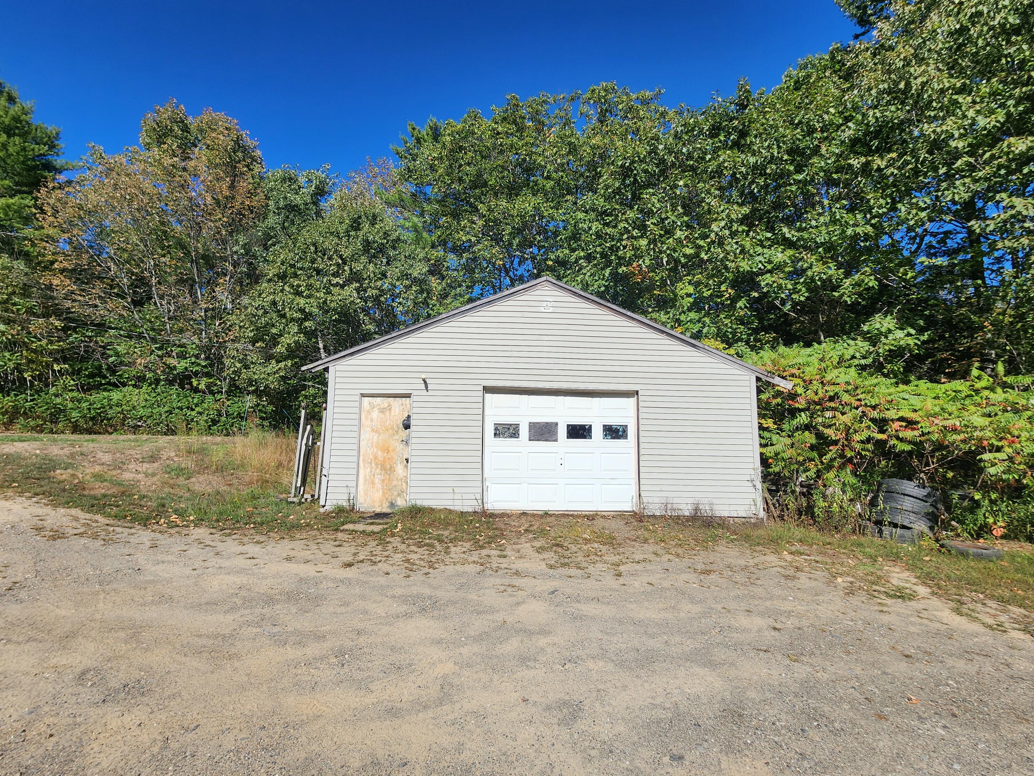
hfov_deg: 106.2
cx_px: 517
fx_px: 388
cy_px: 388
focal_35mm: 13
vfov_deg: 89.9
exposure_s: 1/2524
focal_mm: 2.2
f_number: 2.2
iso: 50
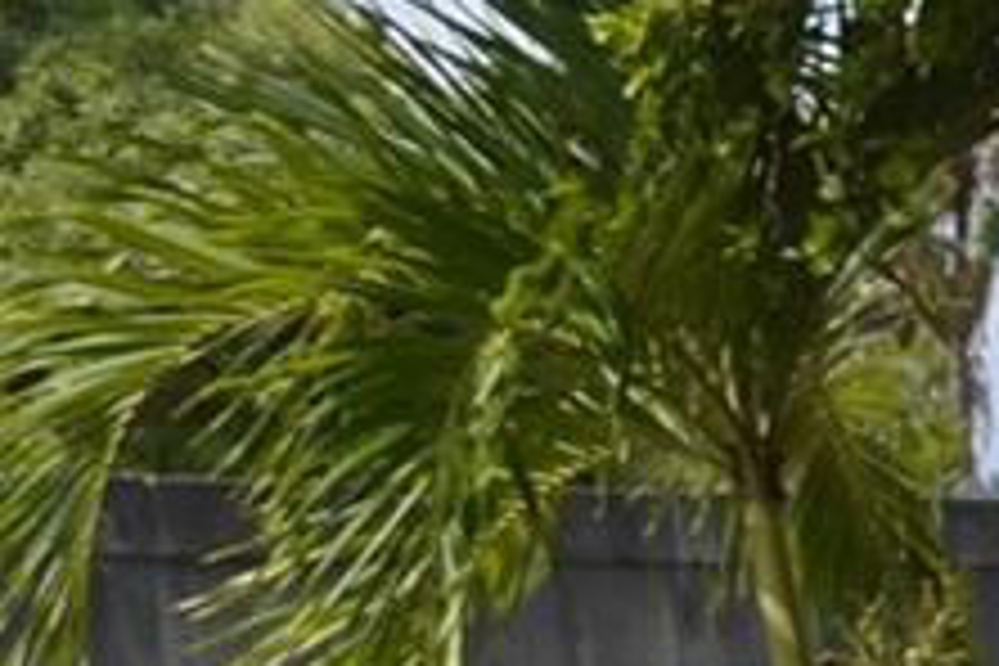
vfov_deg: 5.2
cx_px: 3024
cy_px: 1235
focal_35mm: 259
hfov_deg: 7.1
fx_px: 7187
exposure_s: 1/200
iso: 100
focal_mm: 24
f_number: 7.1
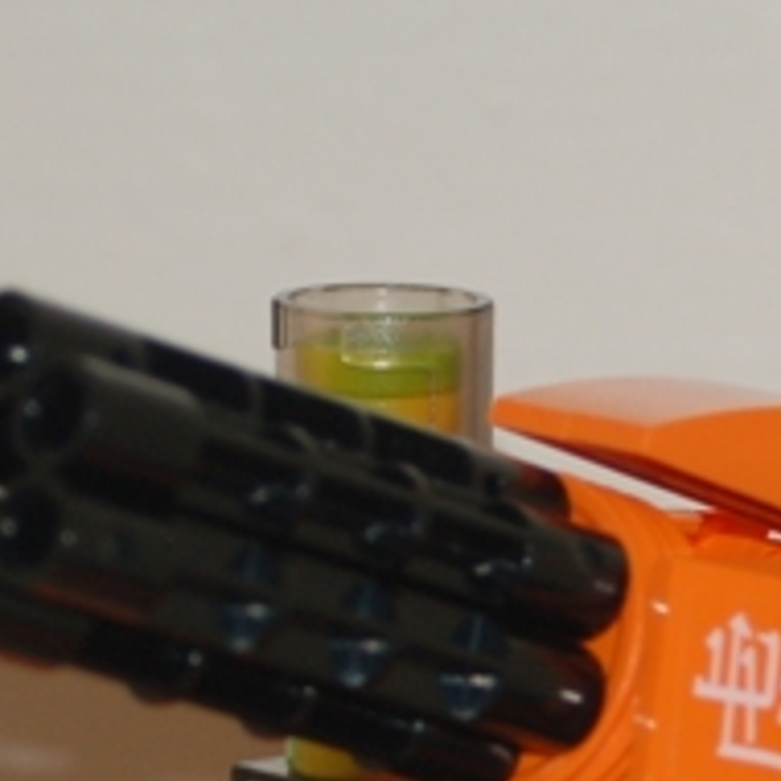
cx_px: 699
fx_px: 10287
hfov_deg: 4.3
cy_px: 970
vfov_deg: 4.3
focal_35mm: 403
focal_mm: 80
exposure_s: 1/60
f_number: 5.6
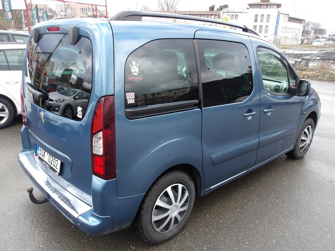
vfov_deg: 51.4
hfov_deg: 65.3
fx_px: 261
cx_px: 168
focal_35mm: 27
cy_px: 126
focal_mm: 4.9
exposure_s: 1/150
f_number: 3
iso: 100
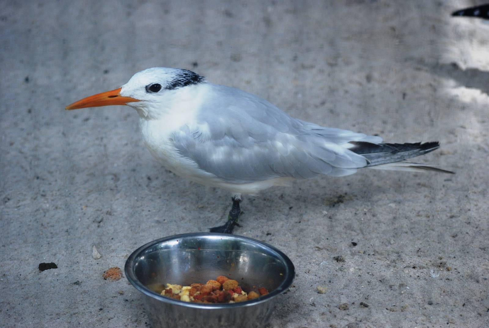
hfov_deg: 11.4
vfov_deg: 7.7
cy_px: 164
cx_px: 244
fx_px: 2448
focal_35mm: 180
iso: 400
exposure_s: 1/250
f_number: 4.2
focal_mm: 120
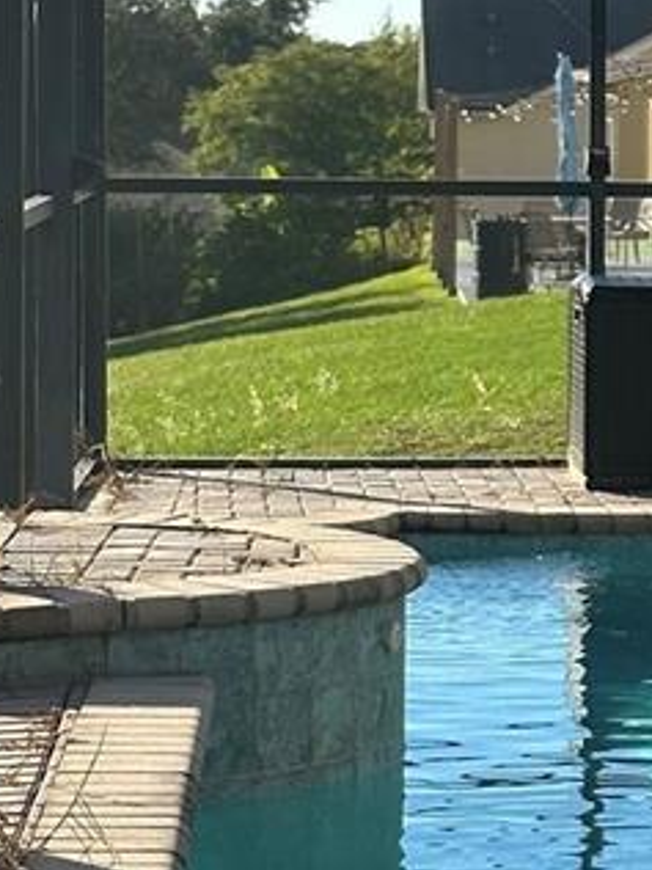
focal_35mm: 182
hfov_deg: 7.9
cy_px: 542
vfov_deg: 10.9
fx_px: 4571
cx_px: 1153
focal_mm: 6.86
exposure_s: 1/1916
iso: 64
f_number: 1.78
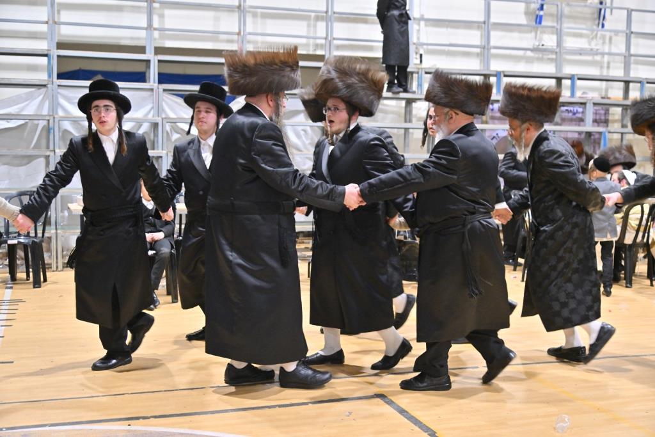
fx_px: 837
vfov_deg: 29.3
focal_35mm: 46
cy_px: 218
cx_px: 328
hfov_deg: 42.7
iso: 1600
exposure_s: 1/160
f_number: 4
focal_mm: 46
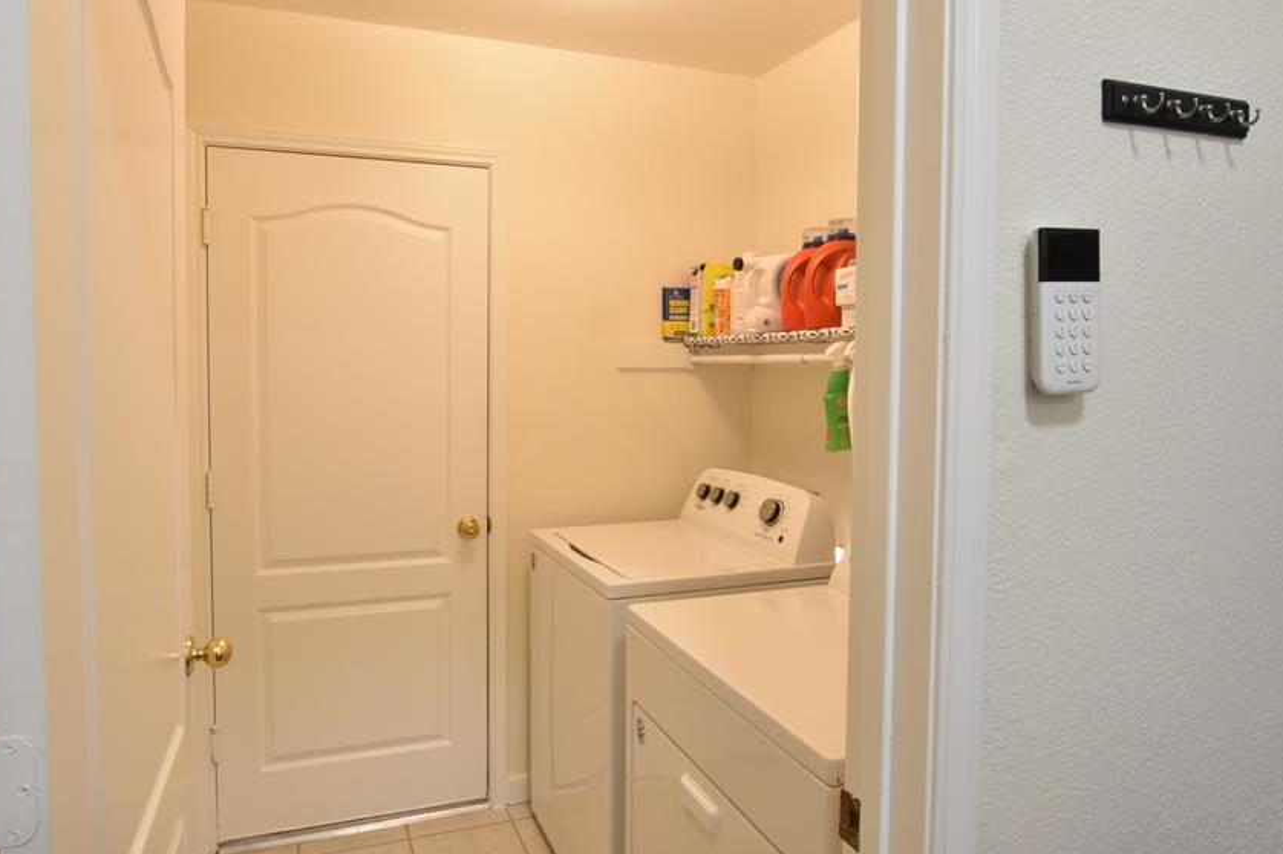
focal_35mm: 22
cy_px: 399
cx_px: 571
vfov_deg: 57.1
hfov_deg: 78.3
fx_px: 784
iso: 2000
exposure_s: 1/15
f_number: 14
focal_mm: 12
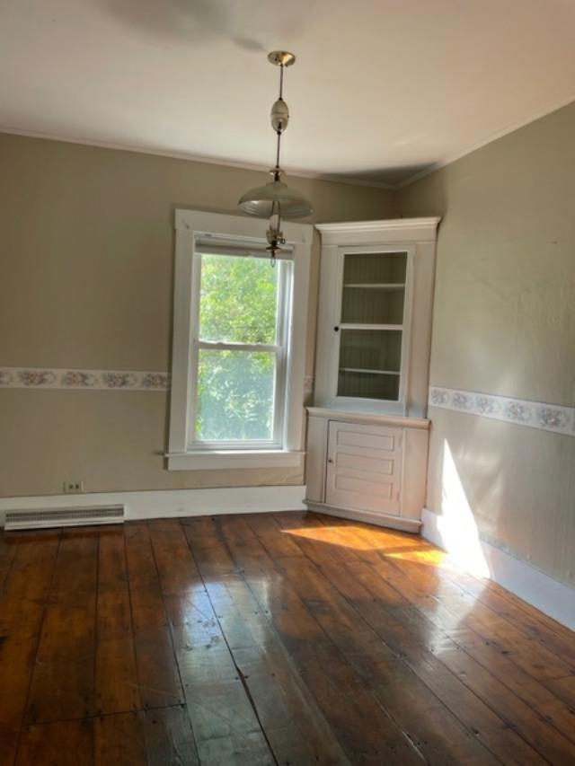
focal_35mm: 26
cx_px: 288
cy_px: 383
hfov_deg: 53.1
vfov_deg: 67.3
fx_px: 576
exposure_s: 1/121
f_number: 1.6
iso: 40
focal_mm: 4.2
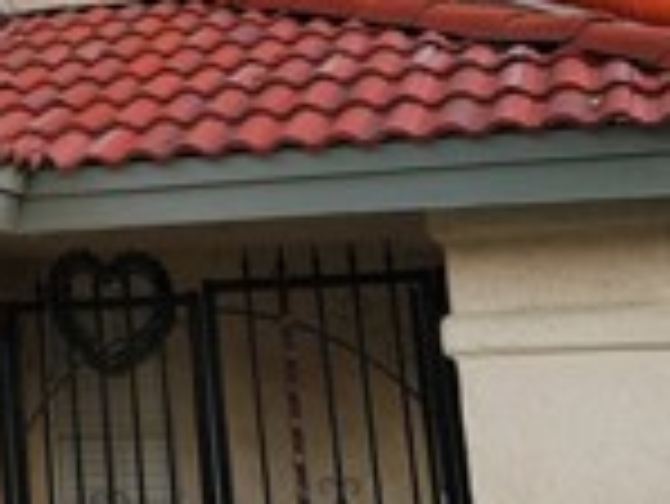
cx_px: -121
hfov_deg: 18.8
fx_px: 1918
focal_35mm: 99
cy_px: -90
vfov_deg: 14.5
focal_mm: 5.4
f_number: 1.8
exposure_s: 1/180
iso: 80
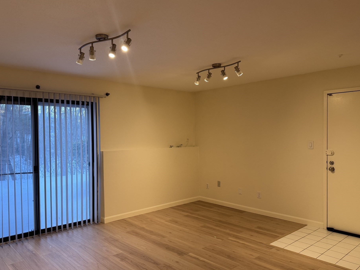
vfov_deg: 51.3
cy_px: 141
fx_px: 281
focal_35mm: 27
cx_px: 169
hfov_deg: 65.3
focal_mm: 6.76
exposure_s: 1/120
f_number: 1.78
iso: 160
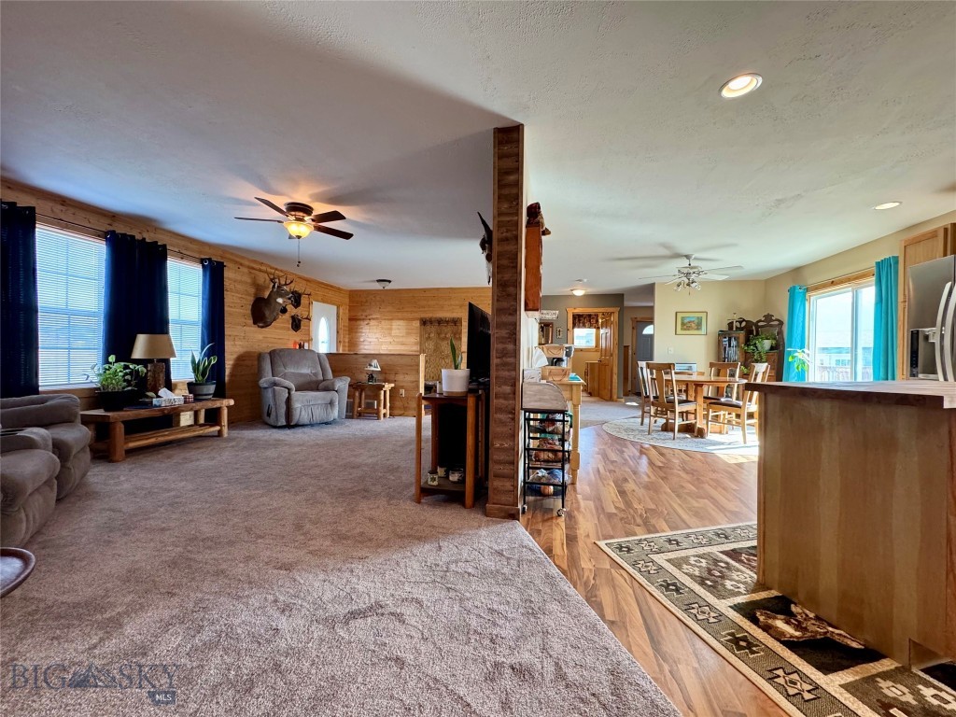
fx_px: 387
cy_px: 358
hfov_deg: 102.1
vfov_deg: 85.7
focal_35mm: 14
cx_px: 478
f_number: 2.2
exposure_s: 1/120
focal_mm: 2.22
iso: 320
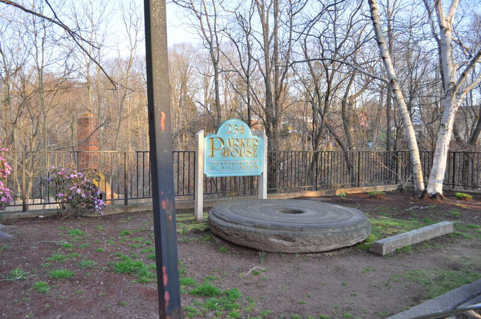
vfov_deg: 47.8
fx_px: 360
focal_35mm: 27
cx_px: 240
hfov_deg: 67.5
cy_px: 160
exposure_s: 1/125
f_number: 5.6
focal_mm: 18
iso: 200
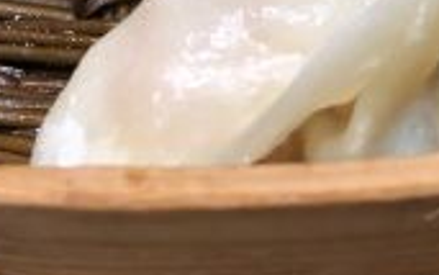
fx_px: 1508
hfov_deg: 16.4
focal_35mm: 126
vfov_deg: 9.6
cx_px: 370
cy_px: -307
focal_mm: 3.99
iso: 40
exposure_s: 1/33
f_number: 1.8
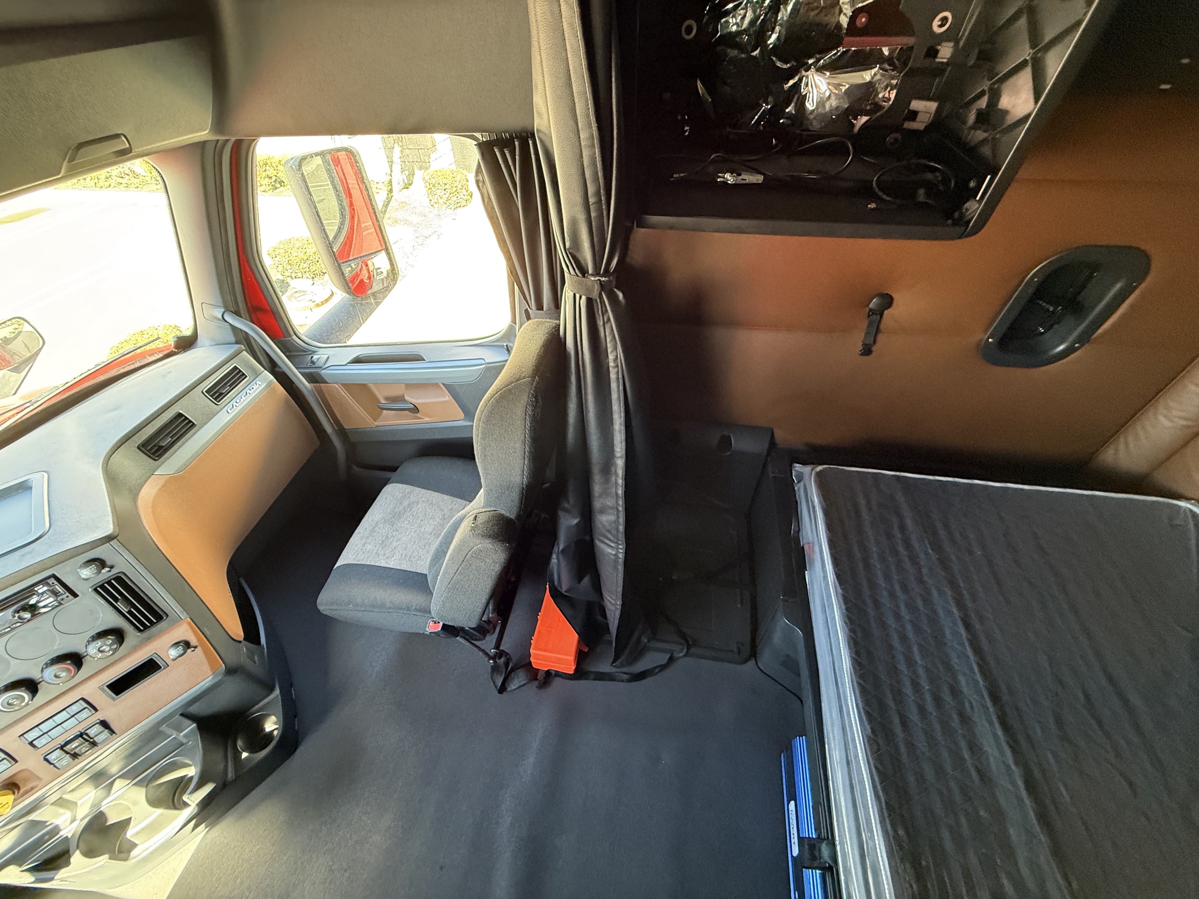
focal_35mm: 14
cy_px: 450
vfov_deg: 85.7
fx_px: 485
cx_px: 600
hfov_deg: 102.1
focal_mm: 2.22
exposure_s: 1/60
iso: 500
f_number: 2.2
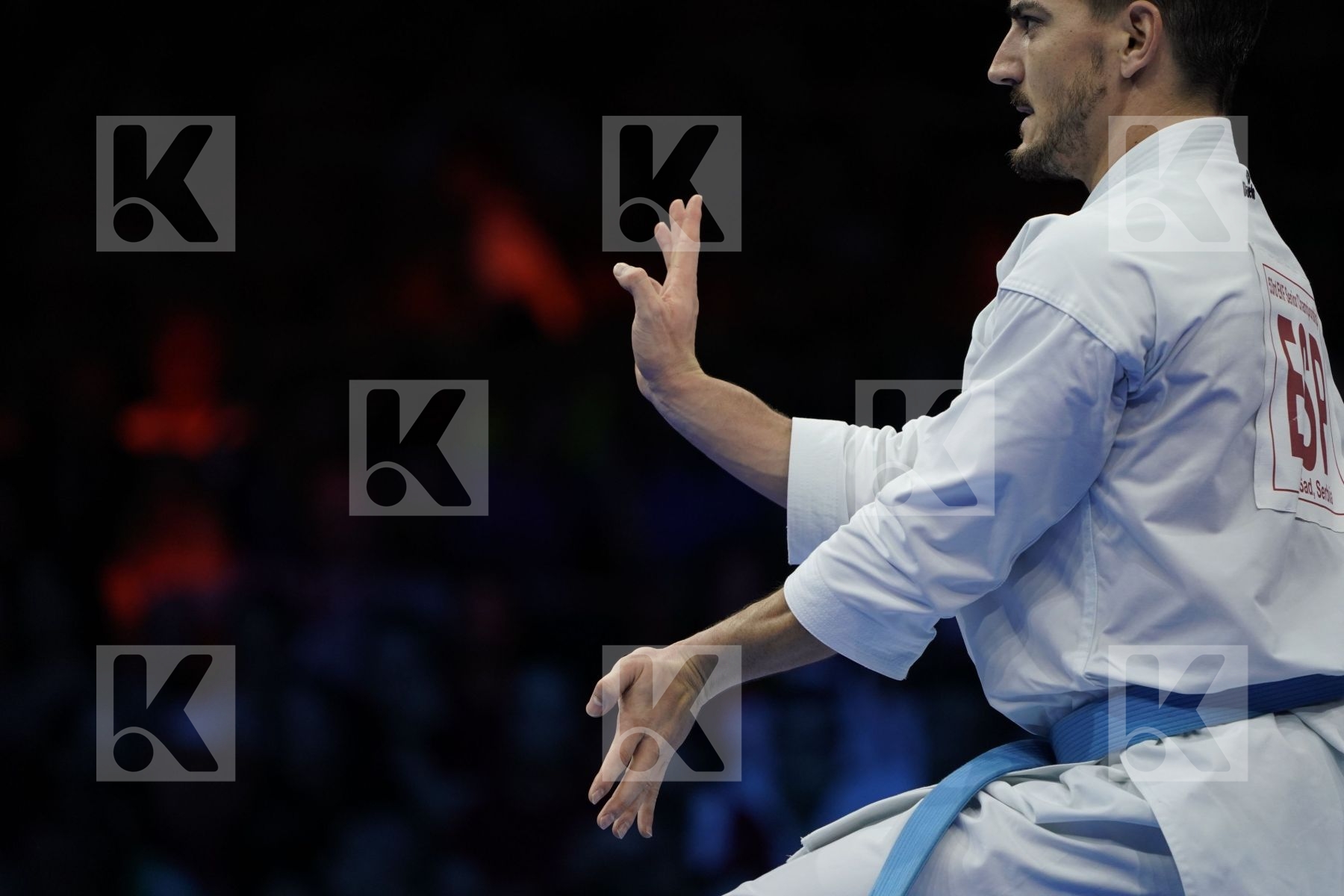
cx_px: 672
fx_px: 14932
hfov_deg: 5.2
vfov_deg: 3.4
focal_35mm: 400
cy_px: 448
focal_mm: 400
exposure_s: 1/500
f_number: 5.6
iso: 1600
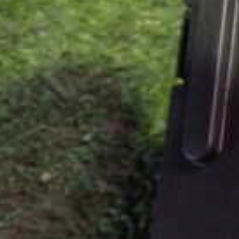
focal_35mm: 117
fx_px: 914
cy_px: 107
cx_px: 438
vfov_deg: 14.9
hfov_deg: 13.3
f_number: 2.3
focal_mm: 5.4
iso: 800
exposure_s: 1/25
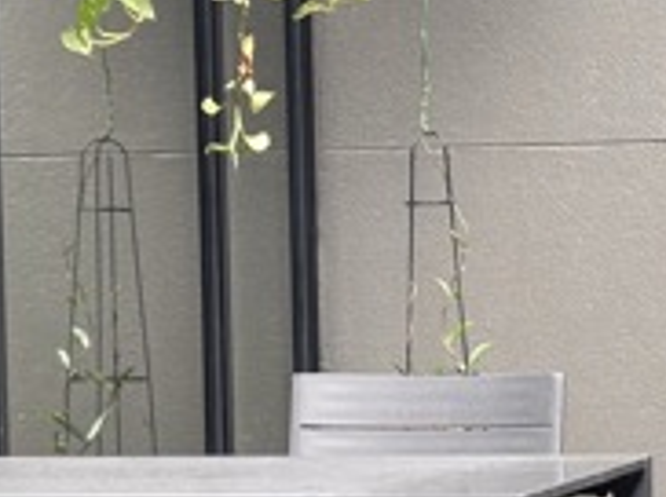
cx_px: 699
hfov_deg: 9.5
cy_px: 453
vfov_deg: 7.2
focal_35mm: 206
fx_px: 3958
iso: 50
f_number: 1.6
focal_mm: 5.96
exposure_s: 1/121
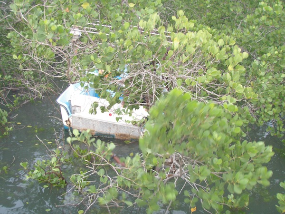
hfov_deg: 49.0
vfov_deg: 37.7
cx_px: 142
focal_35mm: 38
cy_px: 107
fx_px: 313
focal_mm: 6.7
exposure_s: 1/60
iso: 80
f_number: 3.5
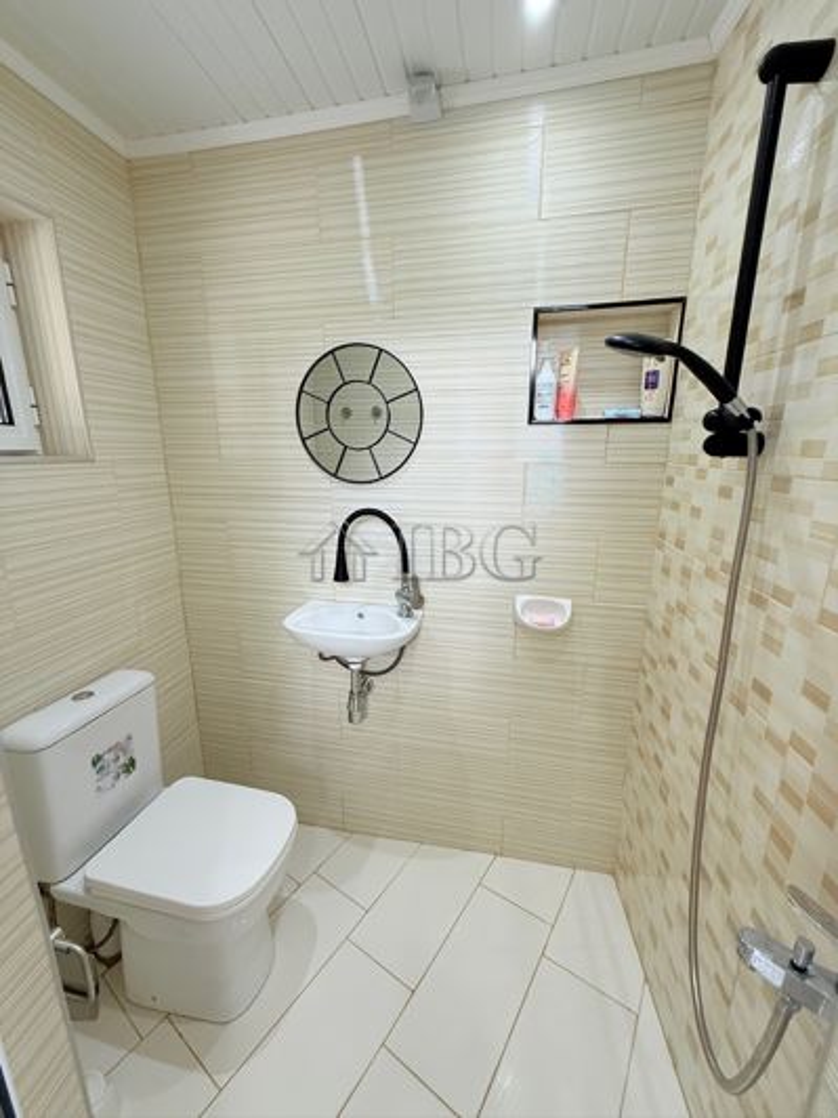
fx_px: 452
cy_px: 559
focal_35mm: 14
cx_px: 419
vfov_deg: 102.1
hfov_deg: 85.7
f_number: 2.2
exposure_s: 1/100
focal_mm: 2.22
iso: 200
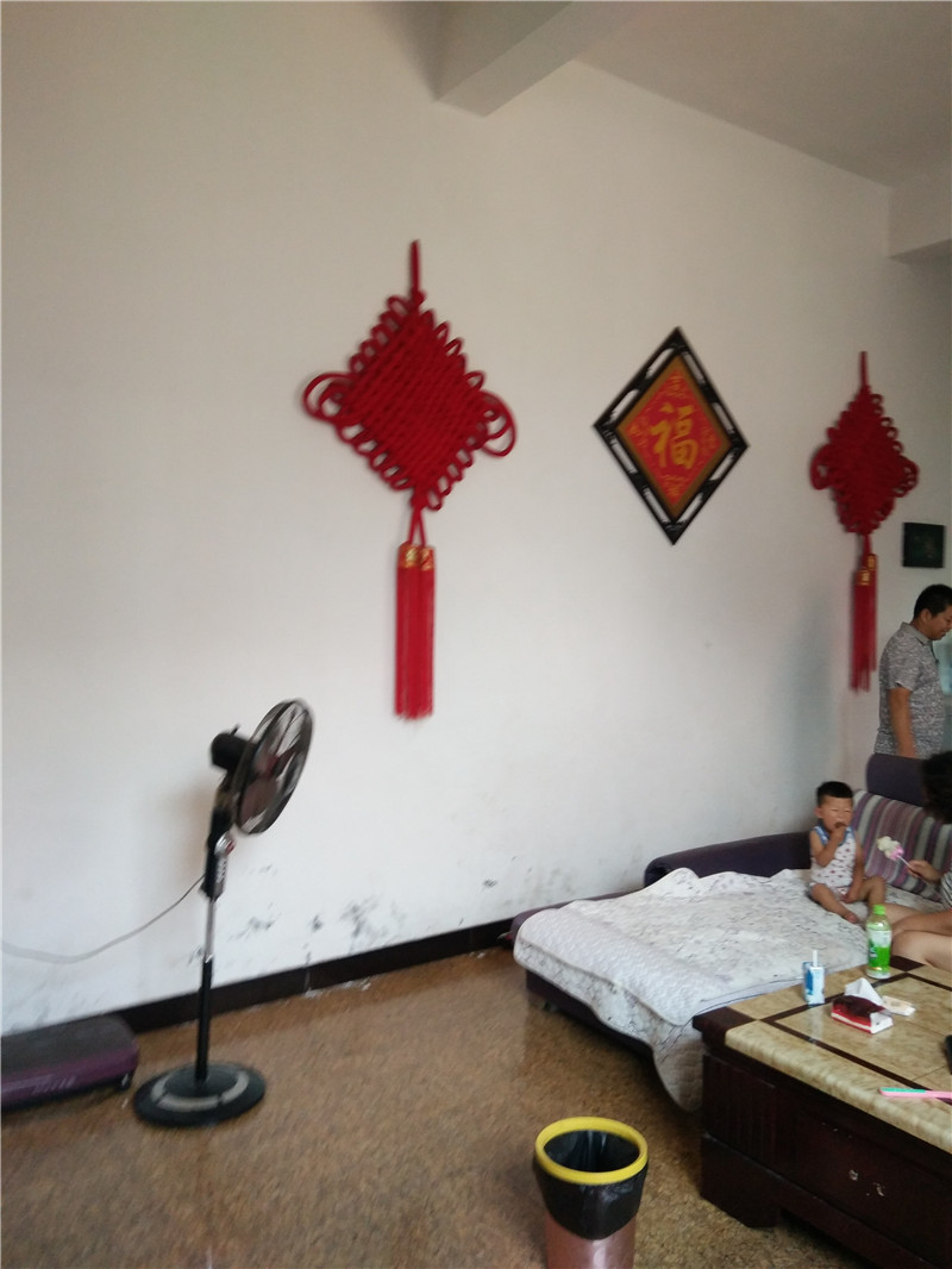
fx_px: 770
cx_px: 476
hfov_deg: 63.5
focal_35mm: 21
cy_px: 634
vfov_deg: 79.0
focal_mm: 3.66
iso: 176
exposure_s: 1/33.3
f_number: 2.2
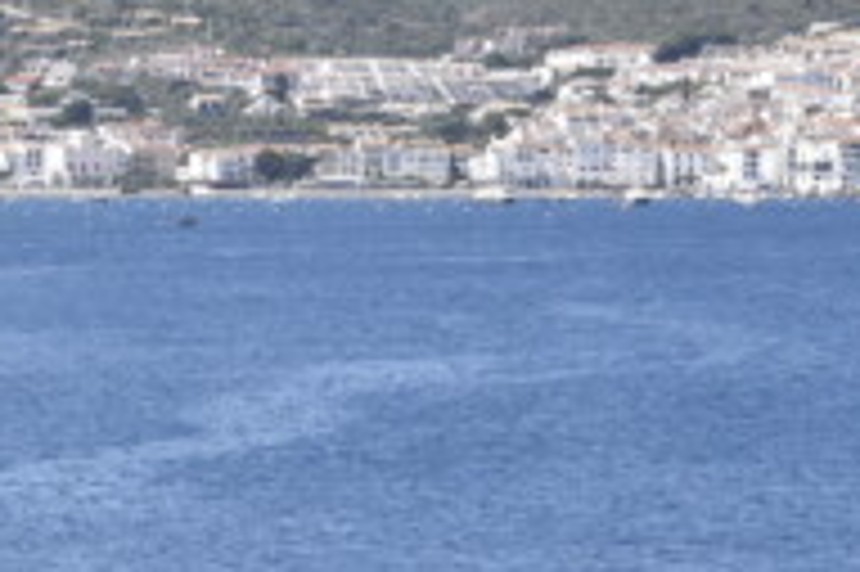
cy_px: 349
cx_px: -374
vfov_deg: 5.2
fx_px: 6253
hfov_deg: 7.7
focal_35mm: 262
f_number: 13
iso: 100
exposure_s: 1/125
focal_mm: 52
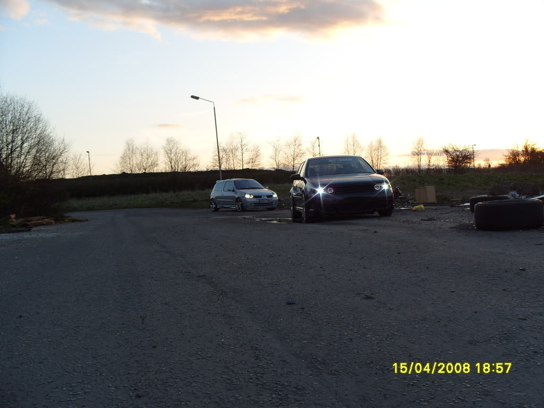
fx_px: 550
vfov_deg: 40.7
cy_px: 204
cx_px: 272
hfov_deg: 52.6
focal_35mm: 35
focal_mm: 7.8
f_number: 4.1
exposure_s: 1/125
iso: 80
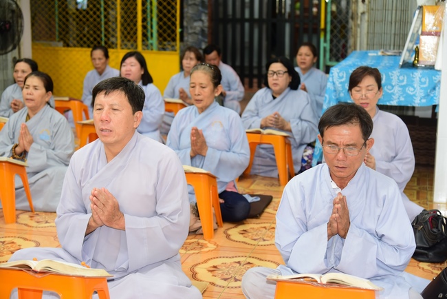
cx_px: 224
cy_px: 150
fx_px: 770
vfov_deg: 21.9
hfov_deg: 32.4
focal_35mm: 62
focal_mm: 62
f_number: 4
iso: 640
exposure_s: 1/40
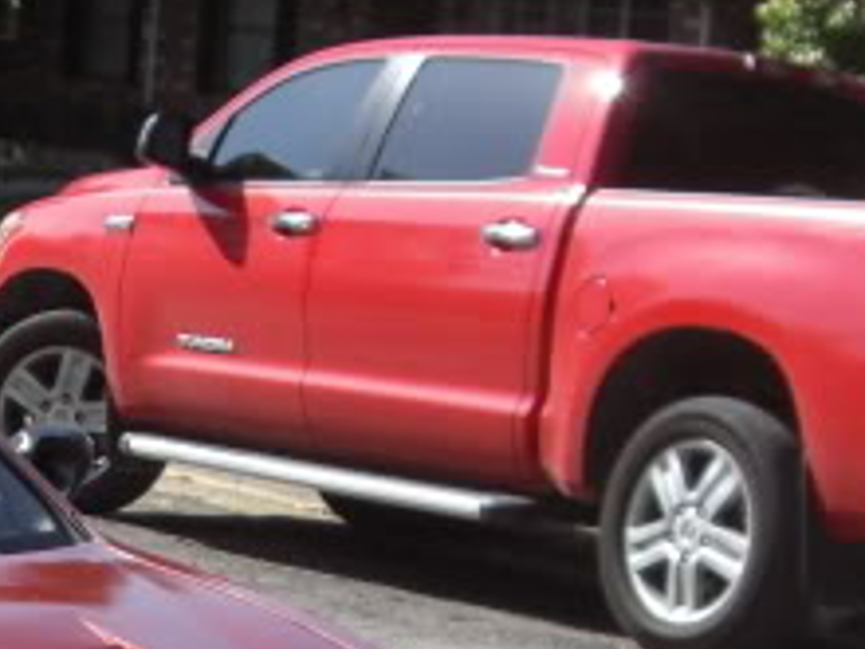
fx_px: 3448
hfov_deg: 13.7
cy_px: 684
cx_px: -275
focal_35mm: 138
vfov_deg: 10.6
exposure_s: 1/1000
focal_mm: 6.2
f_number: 2.7
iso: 64
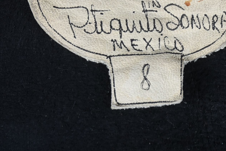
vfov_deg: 5.5
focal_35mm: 248
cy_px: -22
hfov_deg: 8.3
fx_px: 1558
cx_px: 150
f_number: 11
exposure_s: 1/125
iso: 200
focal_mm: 70
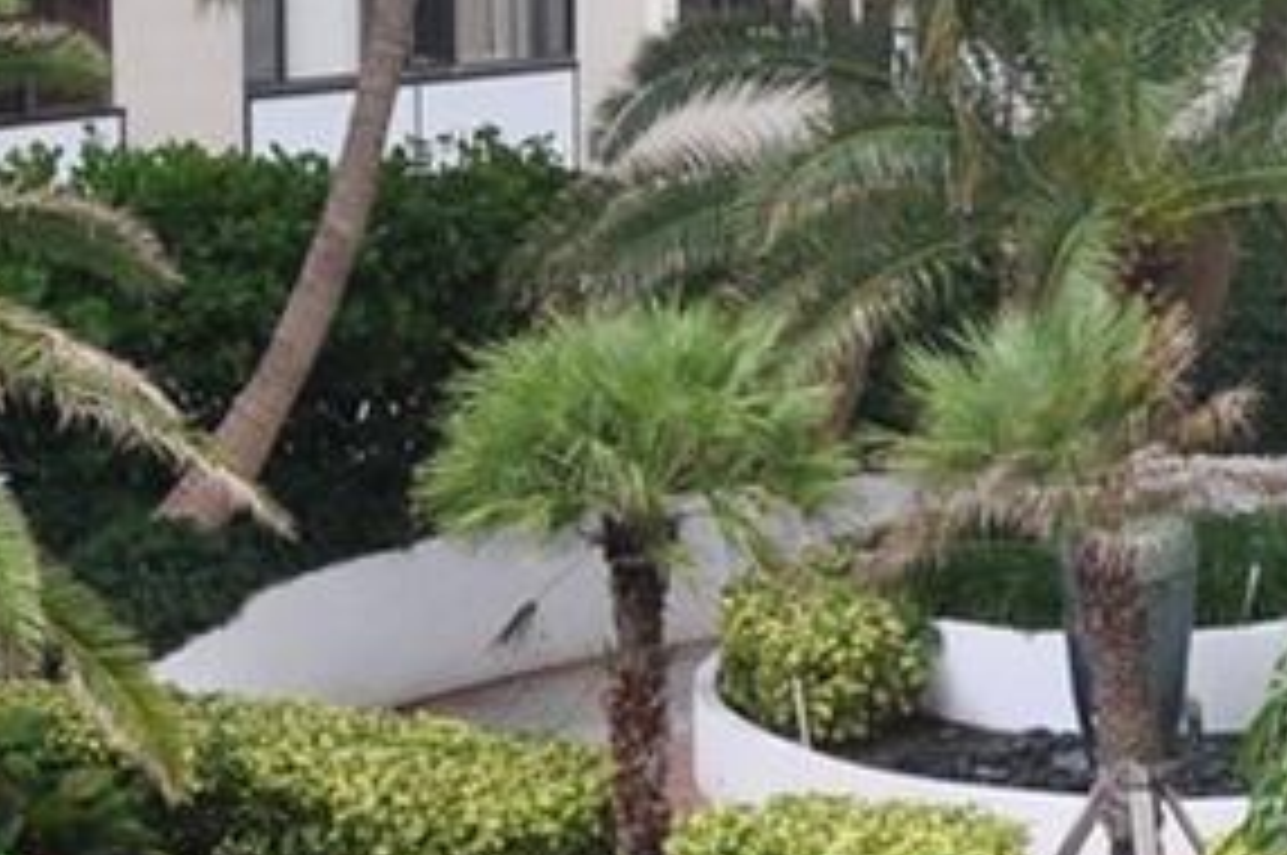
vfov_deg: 9.0
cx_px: -176
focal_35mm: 151
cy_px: 72
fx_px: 5392
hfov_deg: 13.3
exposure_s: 1/50
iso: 400
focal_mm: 18
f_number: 8
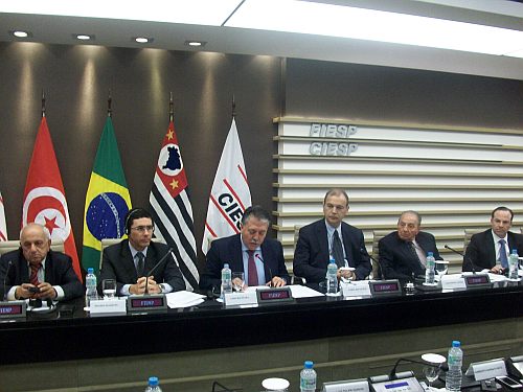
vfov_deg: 41.8
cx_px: 262
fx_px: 514
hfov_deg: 54.0
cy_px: 196
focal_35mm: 34
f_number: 2.8
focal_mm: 5.7
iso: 160
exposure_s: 1/33.1
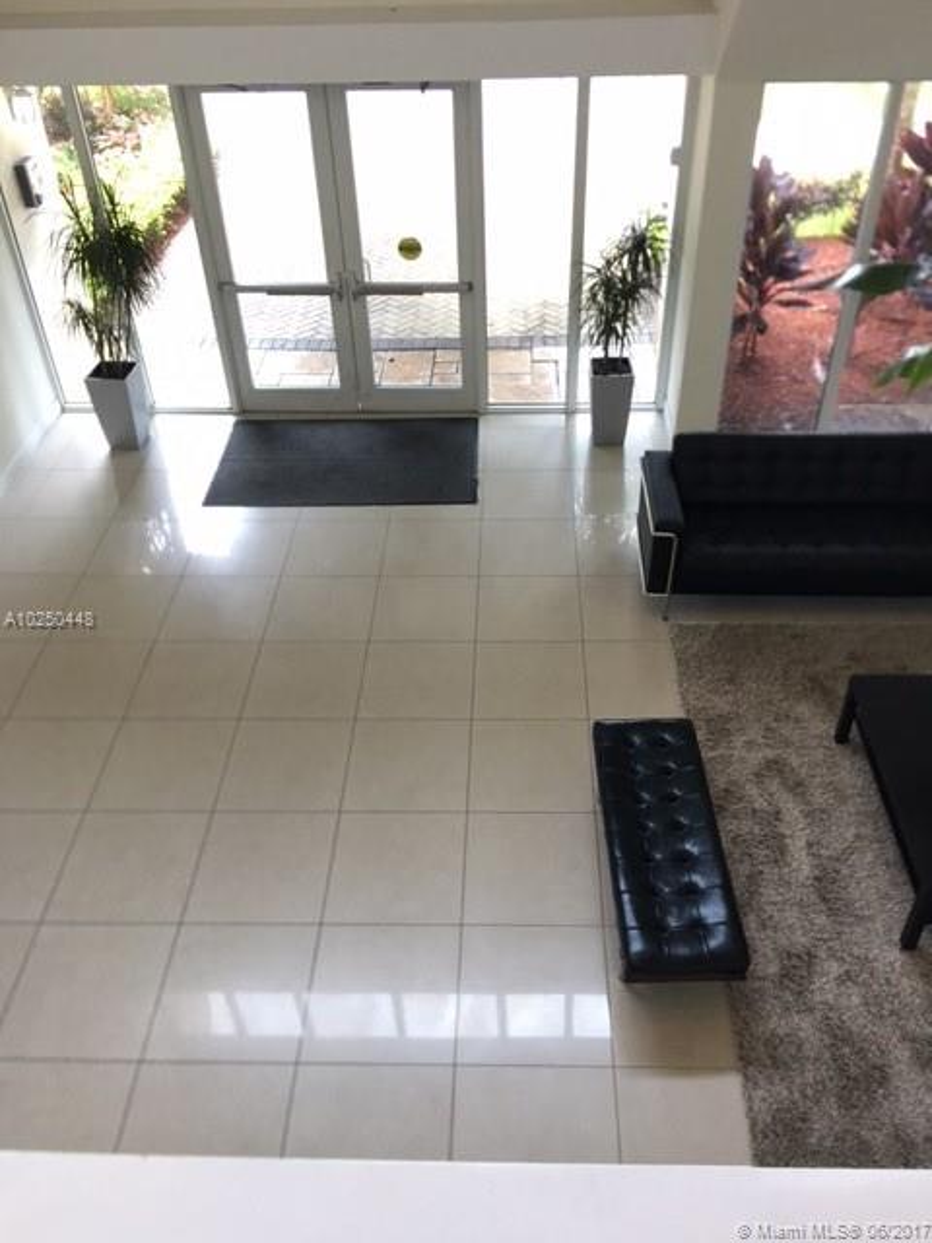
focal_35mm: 29
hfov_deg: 48.2
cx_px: 466
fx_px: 1041
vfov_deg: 61.7
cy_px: 622
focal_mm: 4.15
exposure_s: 1/15
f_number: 2.2
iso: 32
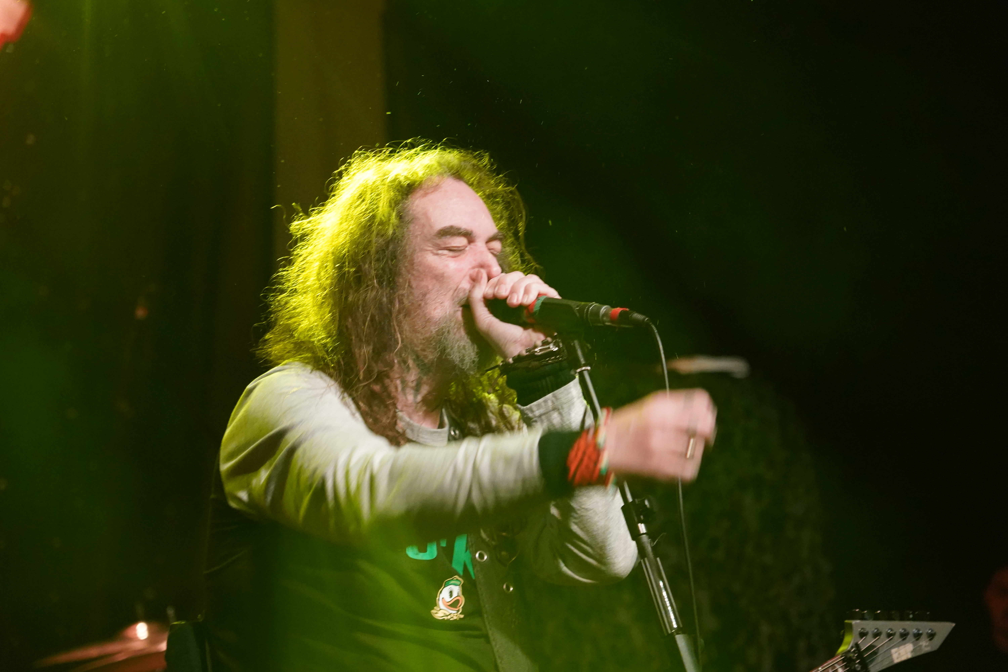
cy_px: 336
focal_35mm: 105
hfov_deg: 19.5
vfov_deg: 13.0
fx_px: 2940
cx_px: 504
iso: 10000
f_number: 4
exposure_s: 1/125
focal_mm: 105
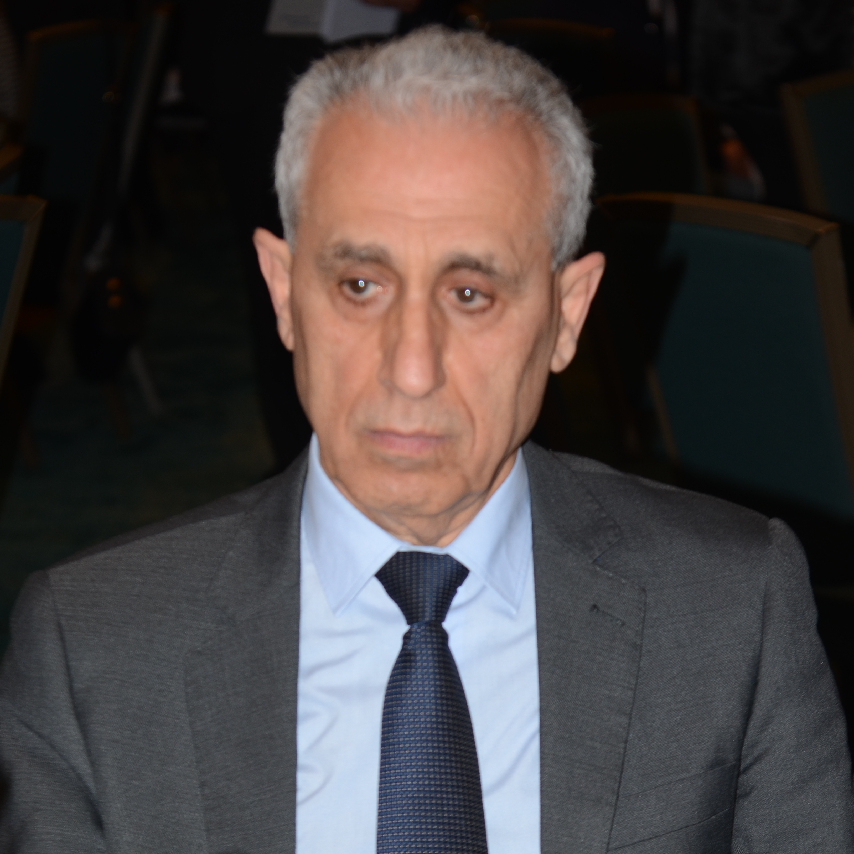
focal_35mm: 145
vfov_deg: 12.1
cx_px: 428
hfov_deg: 12.1
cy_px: 461
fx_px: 4037
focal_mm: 75
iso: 250
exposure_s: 1/250
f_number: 4.5
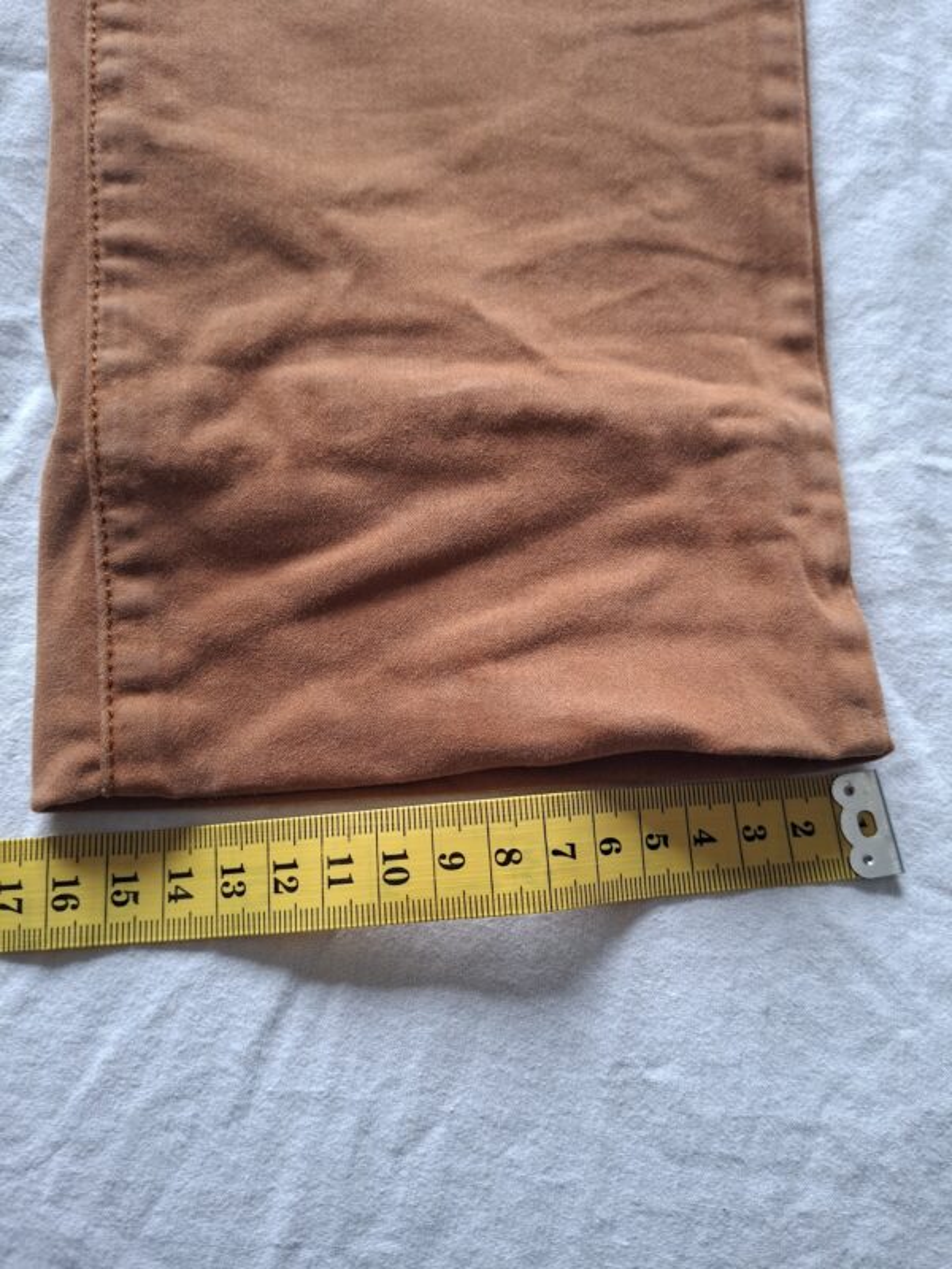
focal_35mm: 23
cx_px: 476
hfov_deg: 58.9
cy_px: 634
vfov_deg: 73.9
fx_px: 843
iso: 250
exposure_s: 1/100
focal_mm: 5.54
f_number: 1.8
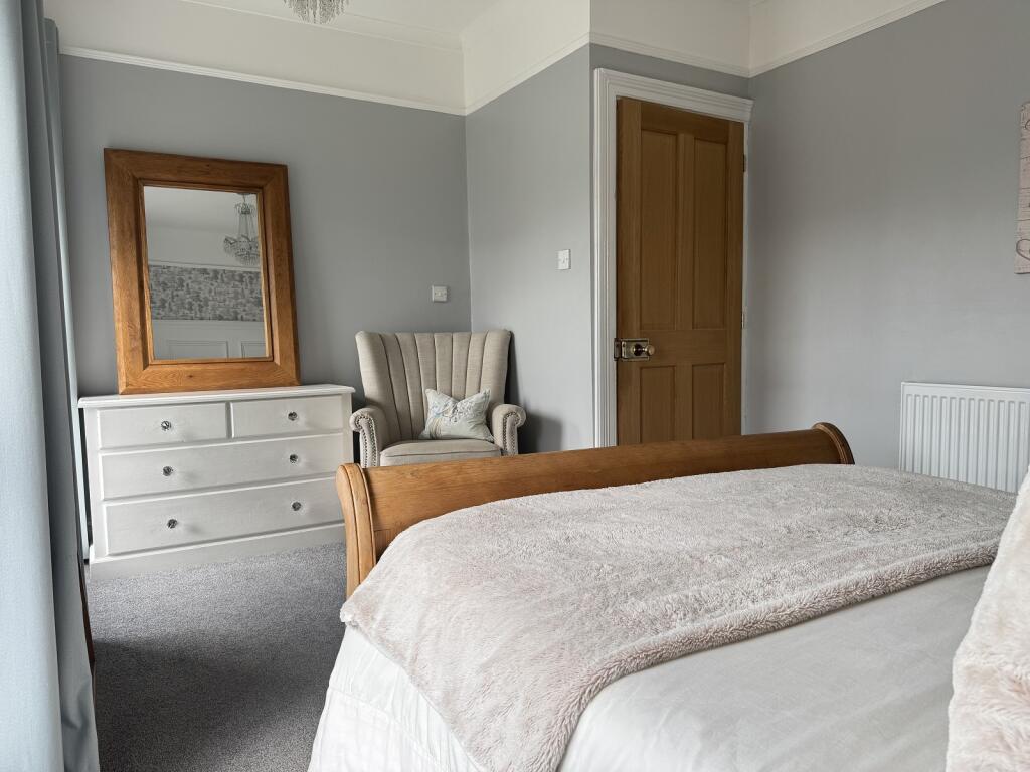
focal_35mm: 24
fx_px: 714
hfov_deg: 71.6
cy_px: 386
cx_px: 515
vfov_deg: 56.8
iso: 64
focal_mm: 6.76
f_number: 1.78
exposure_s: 1/191
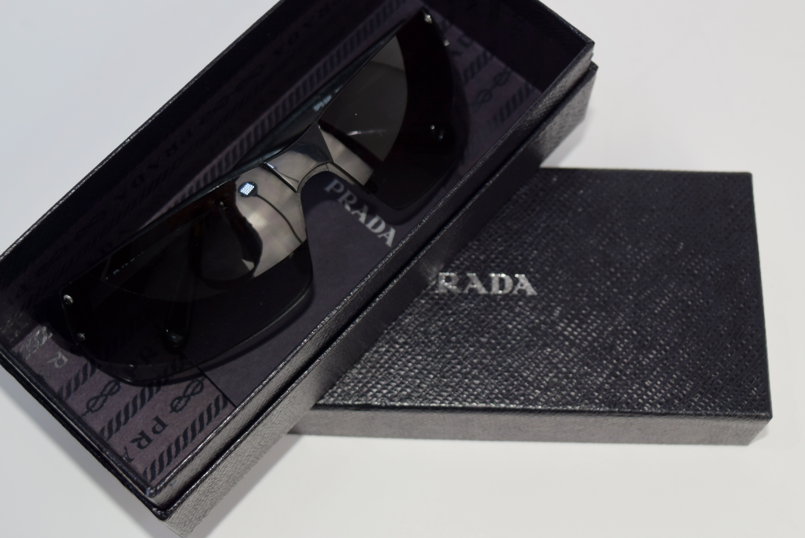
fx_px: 1276
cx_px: 441
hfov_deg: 35.0
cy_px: 213
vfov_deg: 23.8
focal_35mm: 57
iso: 200
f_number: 5.6
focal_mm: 30
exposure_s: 1/125
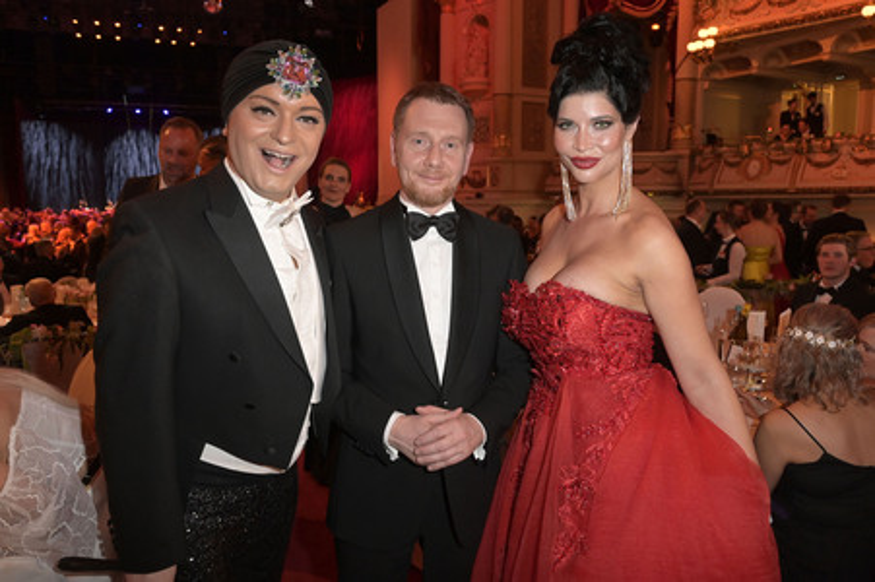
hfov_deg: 73.8
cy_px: 291
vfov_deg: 53.1
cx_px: 438
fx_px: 583
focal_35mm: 24
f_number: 5
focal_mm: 24
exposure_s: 1/100
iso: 4000
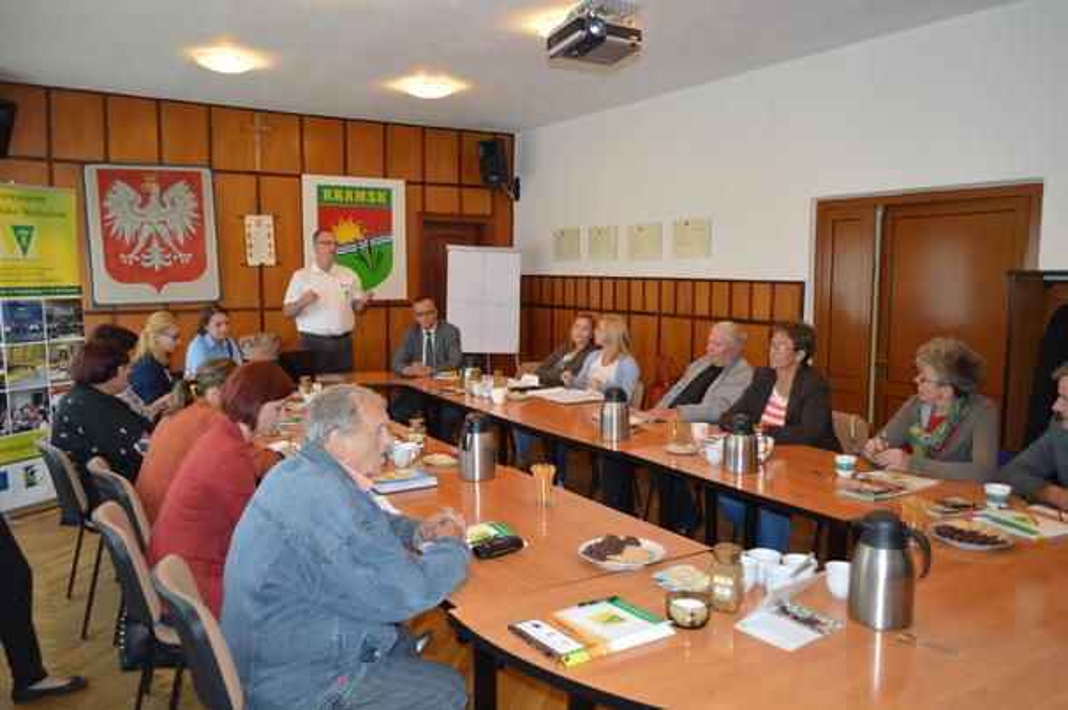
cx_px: 534
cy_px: 355
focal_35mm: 27
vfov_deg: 47.9
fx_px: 800
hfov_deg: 67.4
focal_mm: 18
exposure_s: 1/60
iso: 640
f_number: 3.5
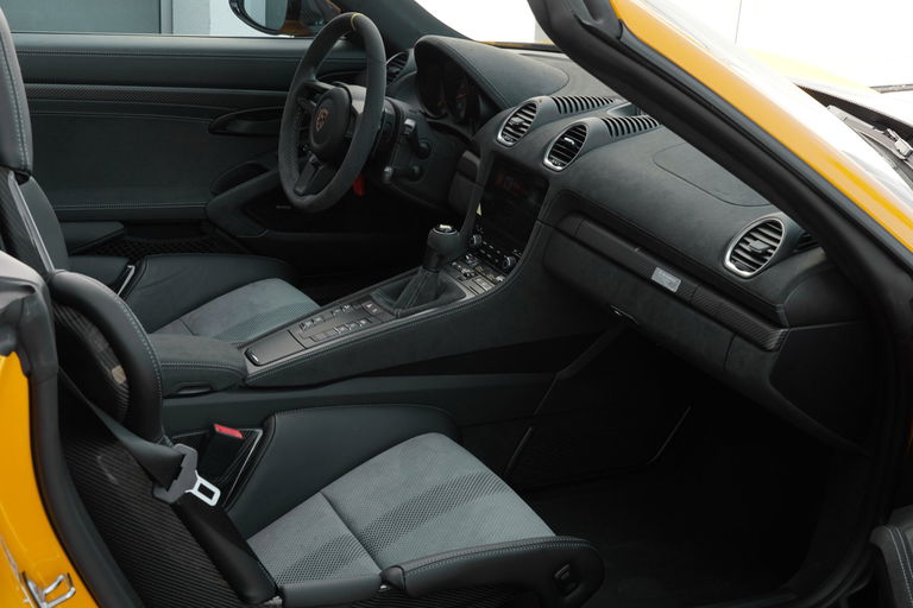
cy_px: 304
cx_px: 456
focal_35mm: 51
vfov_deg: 26.5
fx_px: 1293
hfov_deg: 38.9
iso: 400
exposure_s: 1/60
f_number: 13
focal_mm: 51
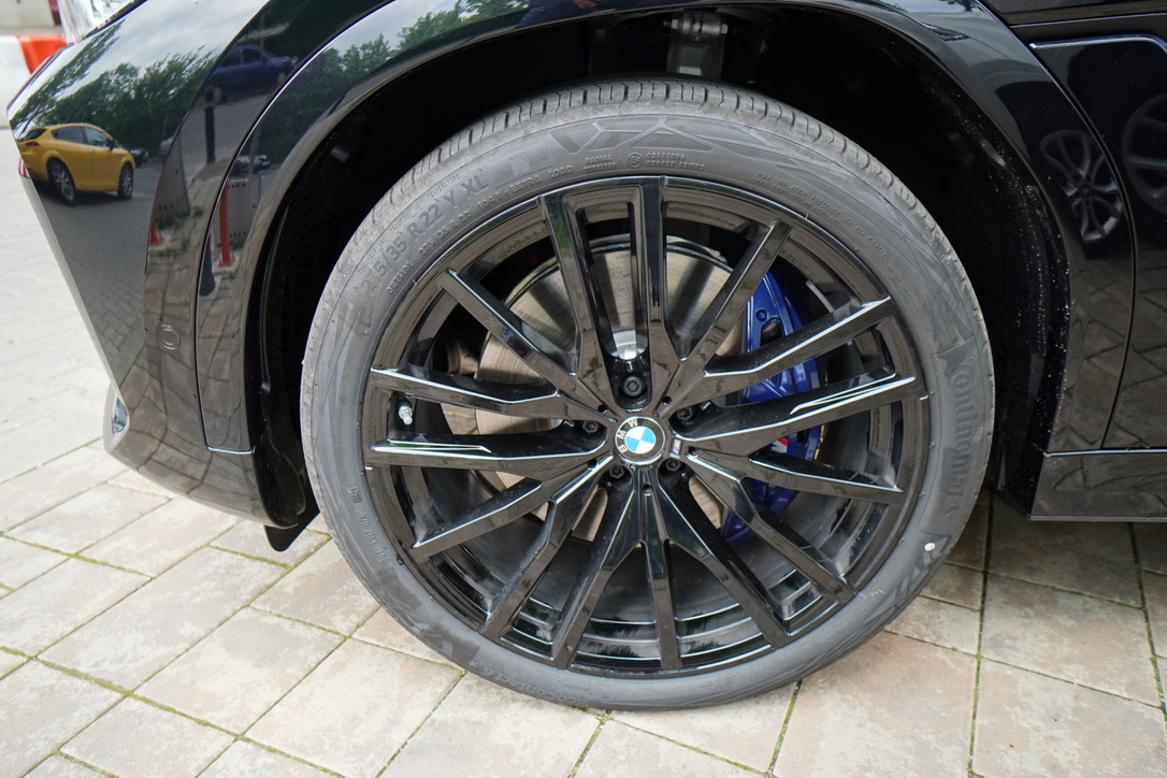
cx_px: 584
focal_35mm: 27
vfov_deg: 47.9
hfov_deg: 67.4
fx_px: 875
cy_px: 389
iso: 160
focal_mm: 18
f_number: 4
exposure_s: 1/60
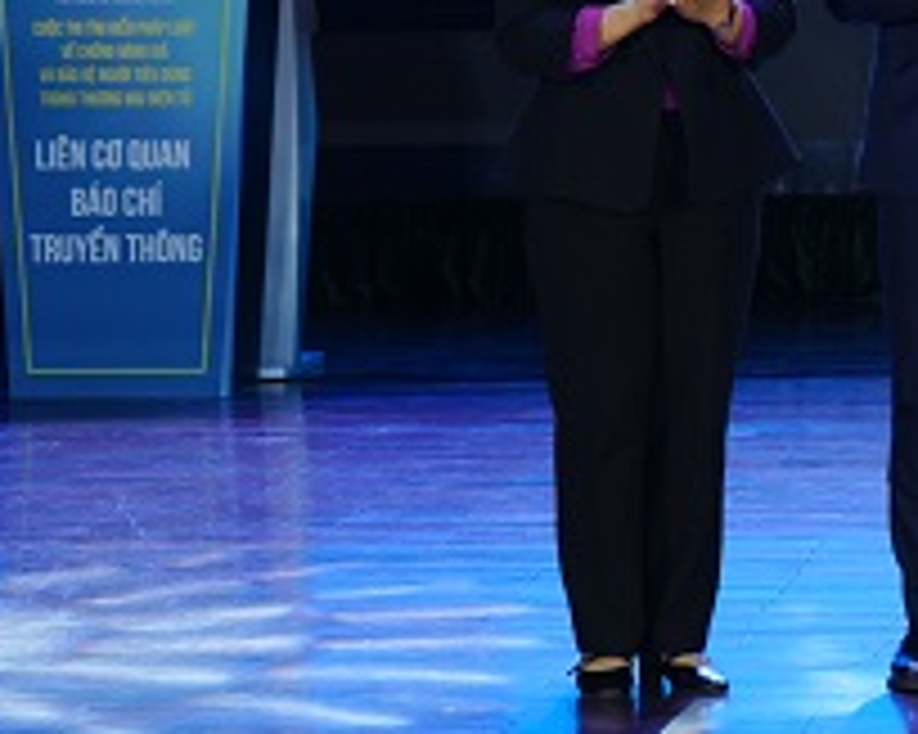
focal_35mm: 335
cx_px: 1814
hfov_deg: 5.7
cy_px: -387
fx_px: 9097
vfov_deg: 4.6
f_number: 2.8
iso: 160
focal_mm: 81
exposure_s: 1/100
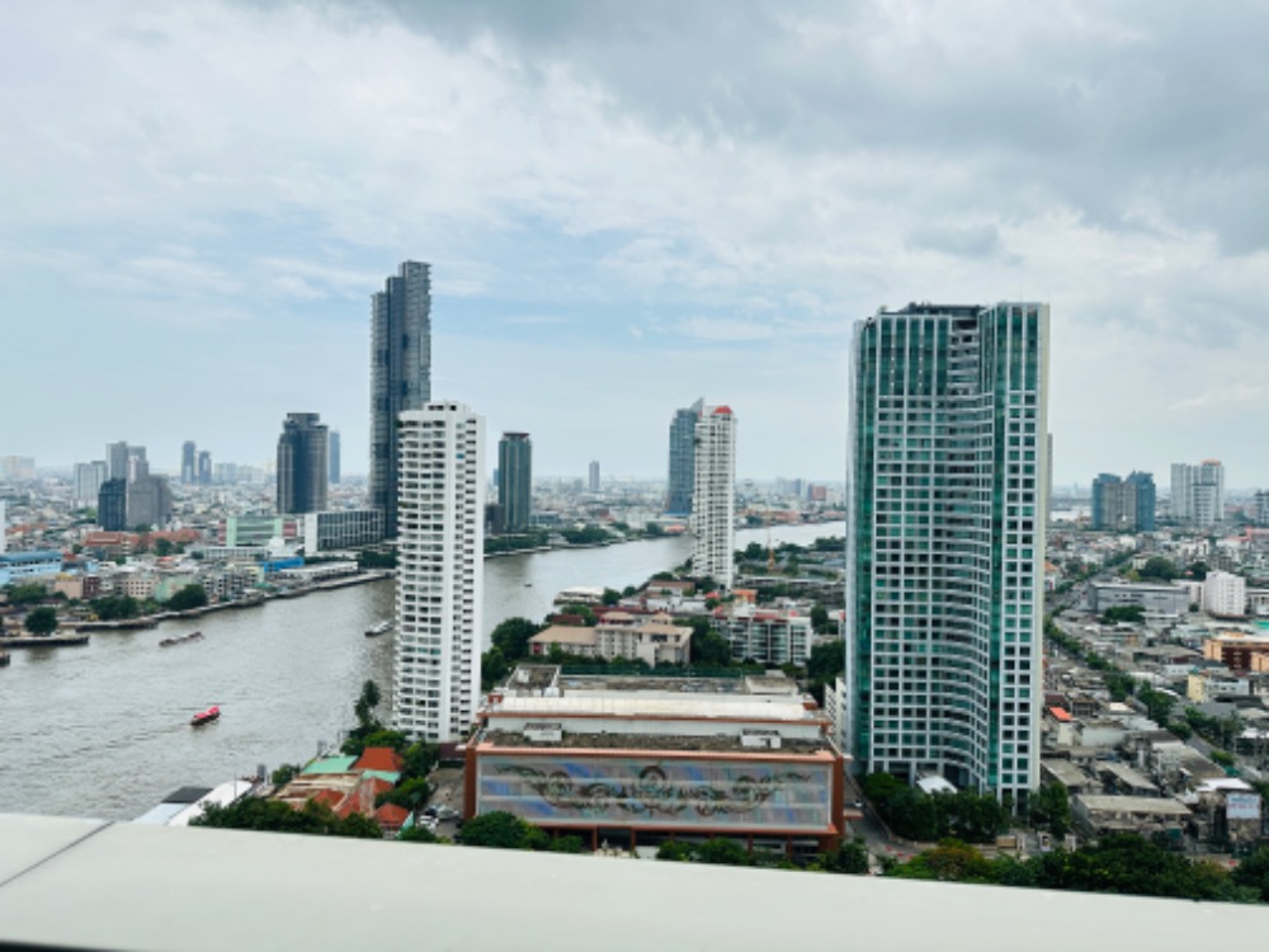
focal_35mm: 24
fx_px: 880
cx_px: 634
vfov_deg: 56.8
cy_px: 476
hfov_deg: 71.6
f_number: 1.78
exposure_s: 1/4348
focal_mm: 6.86
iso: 80
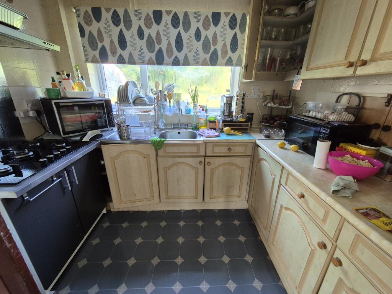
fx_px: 147
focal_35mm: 13
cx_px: 196
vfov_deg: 89.9
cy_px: 147
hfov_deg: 106.2
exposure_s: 1/50
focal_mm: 2.2
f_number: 2.2
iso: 200
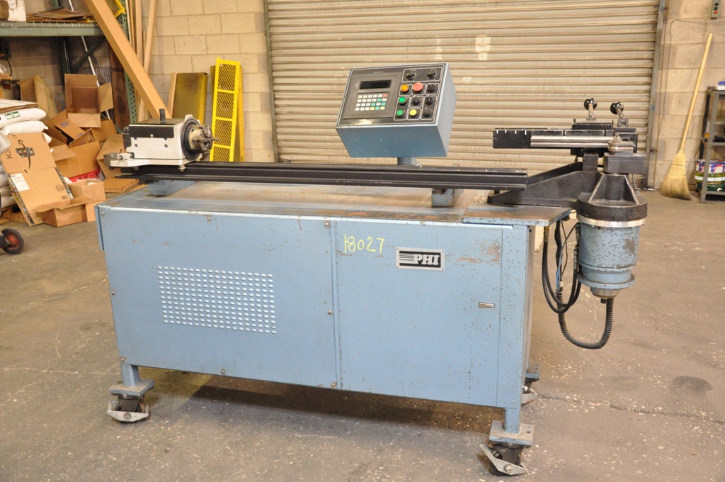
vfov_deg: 36.8
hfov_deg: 53.2
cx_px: 362
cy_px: 241
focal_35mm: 36
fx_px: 724
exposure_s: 1/13
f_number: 3.8
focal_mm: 24
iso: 3200
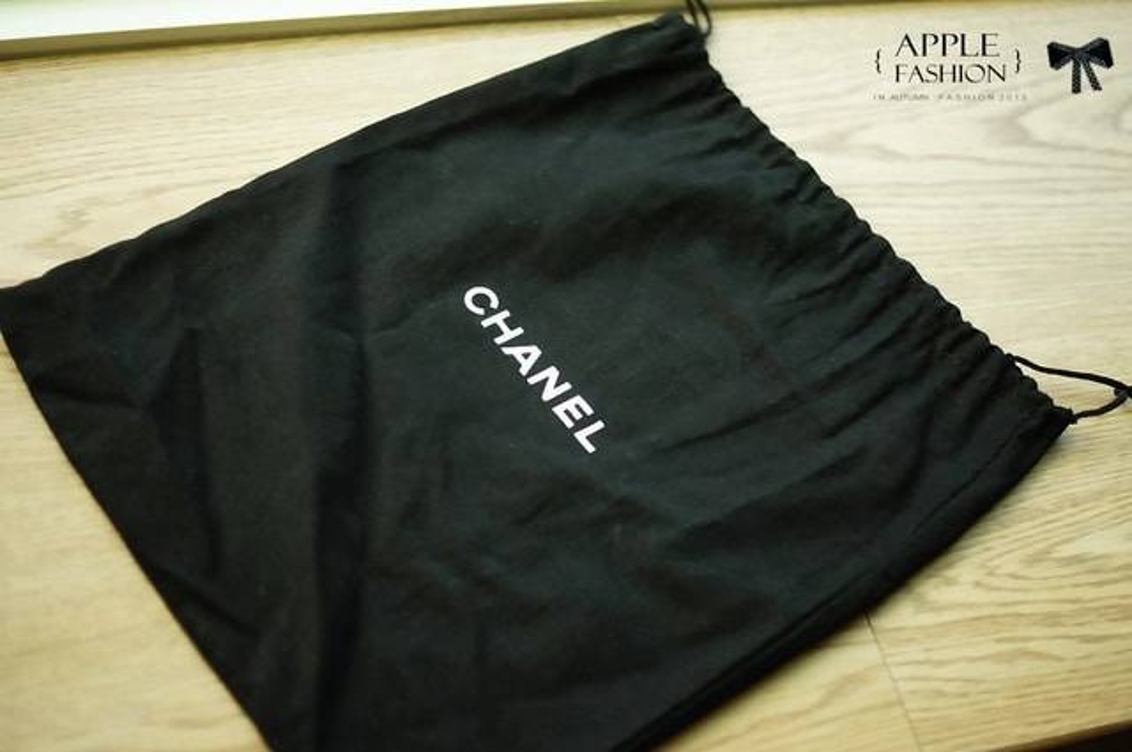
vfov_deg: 25.7
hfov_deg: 37.9
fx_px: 1649
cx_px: 566
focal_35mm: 52
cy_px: 376
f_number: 1.8
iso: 100
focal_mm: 35
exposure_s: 1/60
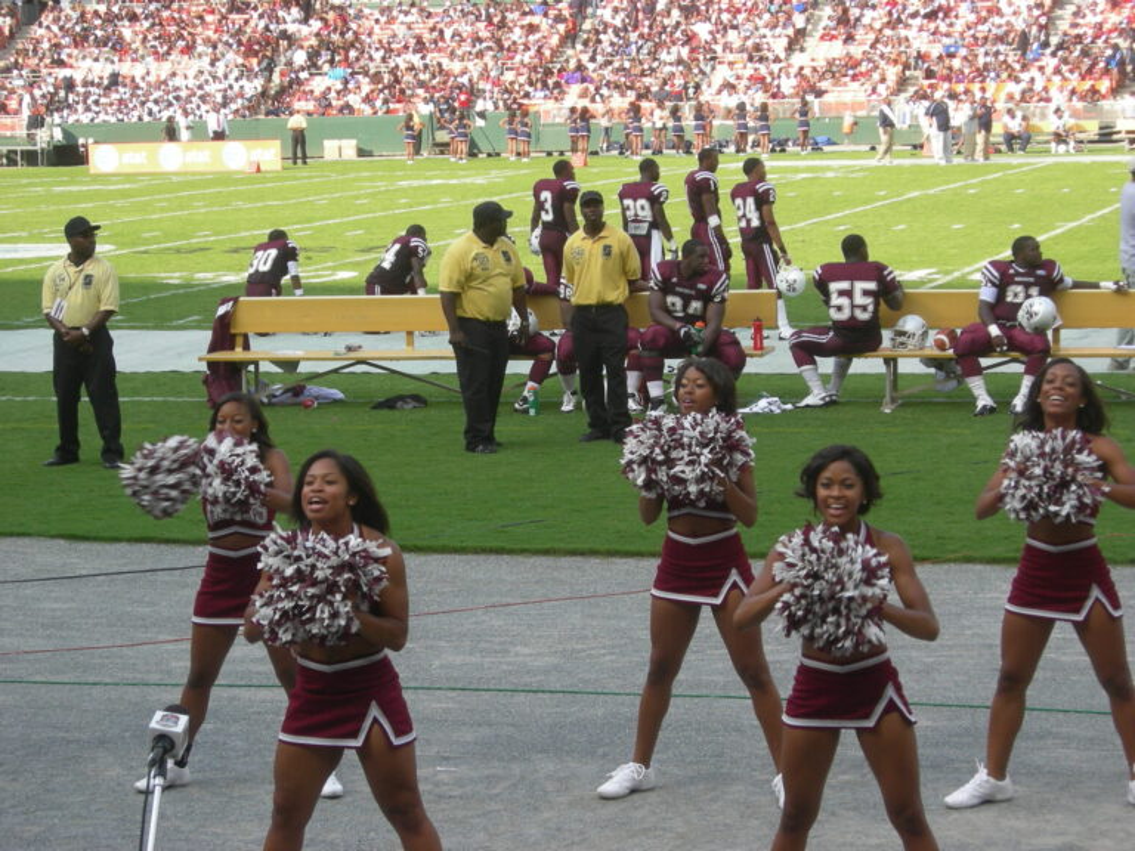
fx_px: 3180
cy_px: 426
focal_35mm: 97
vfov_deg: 15.2
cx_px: 568
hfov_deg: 20.2
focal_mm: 20.2
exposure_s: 1/130
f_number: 4.9
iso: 64
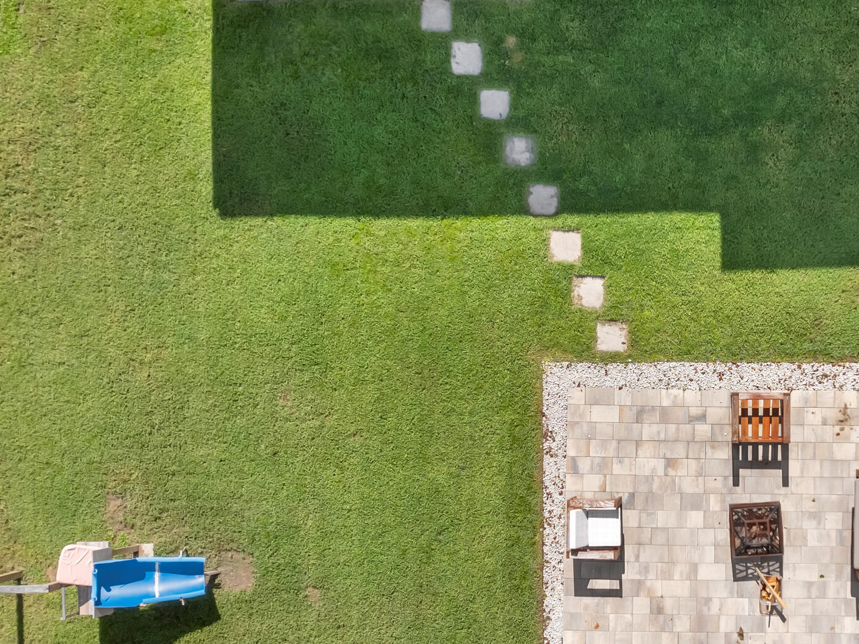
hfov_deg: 39.2
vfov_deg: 31.5
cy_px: 371
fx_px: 1141
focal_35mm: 46
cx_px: 718
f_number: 2.8
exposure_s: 1/1600
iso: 100
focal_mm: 8.38
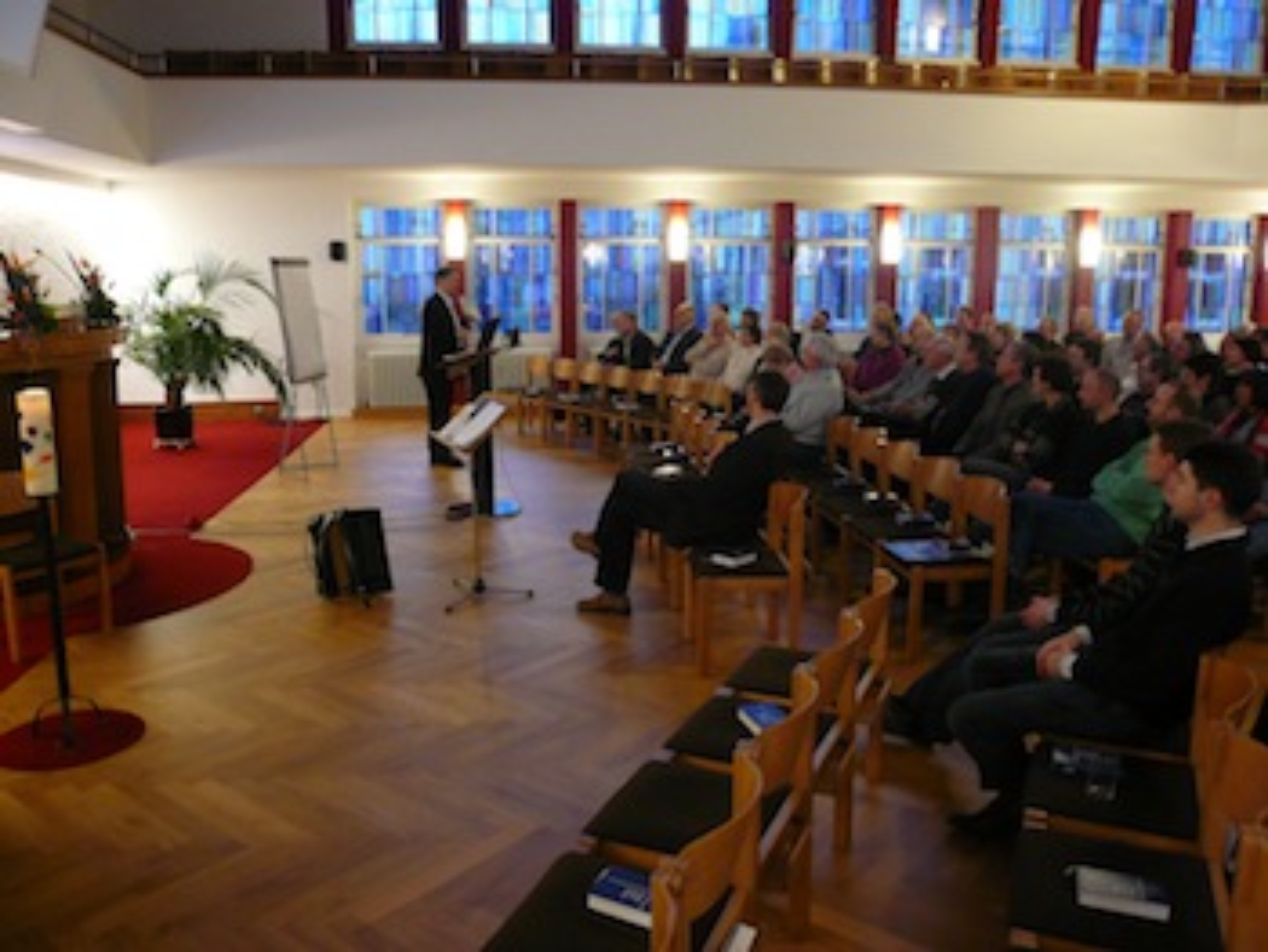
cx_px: 634
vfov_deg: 49.8
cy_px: 476
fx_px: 1026
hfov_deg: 63.4
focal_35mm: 28
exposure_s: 1/8
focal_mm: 4.6
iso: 200
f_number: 2.8
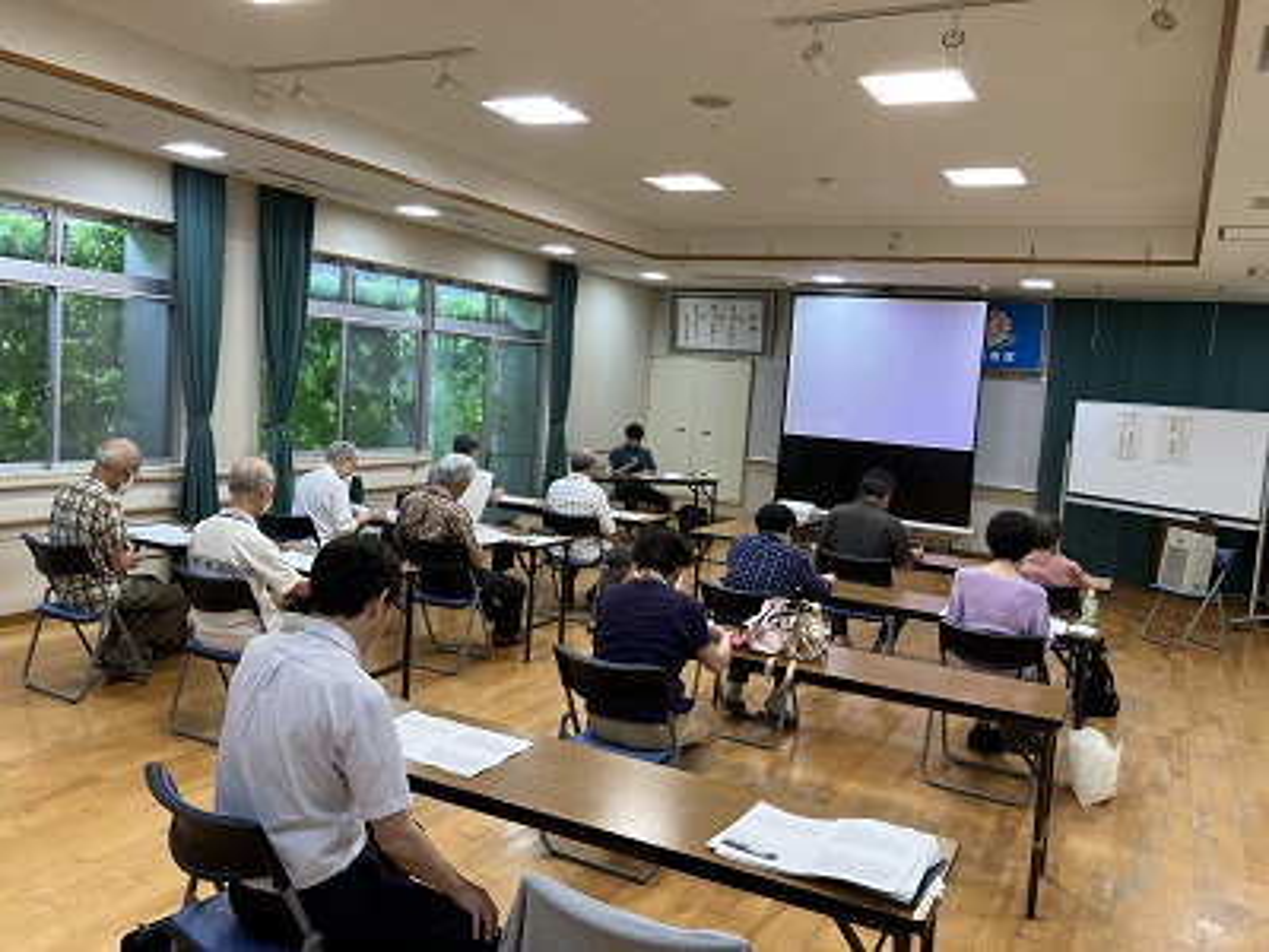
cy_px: 476
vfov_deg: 49.7
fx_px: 1026
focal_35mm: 28
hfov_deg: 63.4
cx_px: 634
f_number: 1.8
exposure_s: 1/60
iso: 50
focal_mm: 3.99
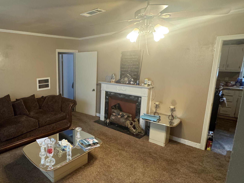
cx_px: 58
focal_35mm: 22
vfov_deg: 61.1
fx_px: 155
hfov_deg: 70.7
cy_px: 90
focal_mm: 2.22
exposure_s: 1/60
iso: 500
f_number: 2.2
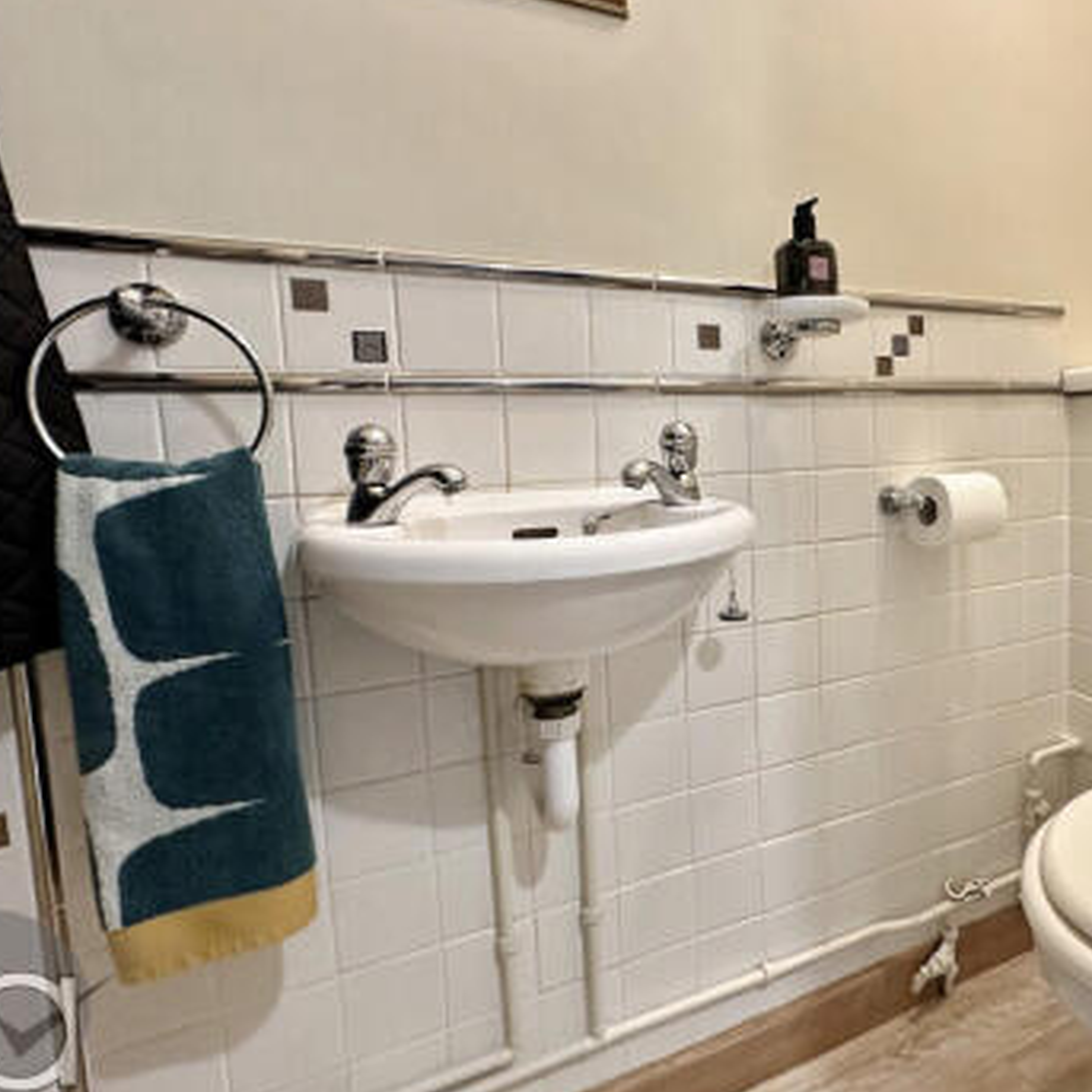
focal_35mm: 21
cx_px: 753
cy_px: 501
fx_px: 749
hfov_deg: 69.5
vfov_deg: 72.0
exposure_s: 1/50
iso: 250
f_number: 2.2
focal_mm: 2.22
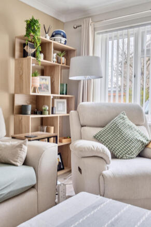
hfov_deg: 36.8
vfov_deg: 53.1
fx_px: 227
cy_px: 114
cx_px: 76
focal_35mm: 36
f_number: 8
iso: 100
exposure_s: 1.3
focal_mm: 24
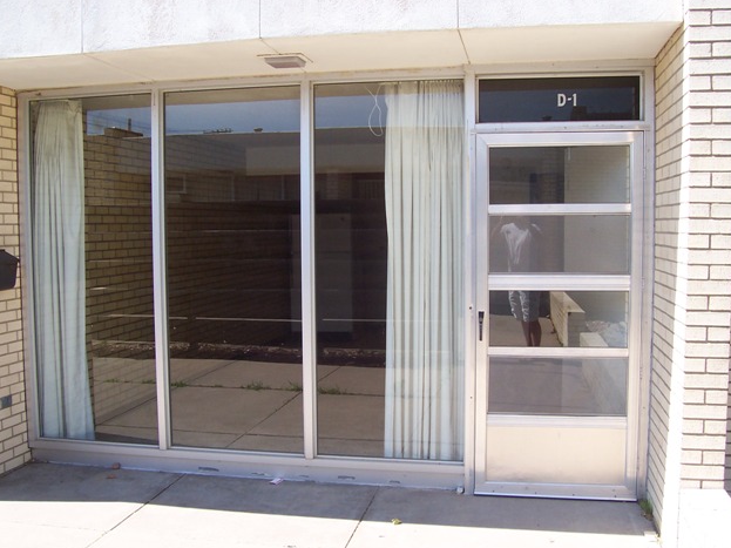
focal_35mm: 38
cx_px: 366
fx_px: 802
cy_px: 275
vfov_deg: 37.7
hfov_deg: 49.0
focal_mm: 5.6
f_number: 5.6
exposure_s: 1/180
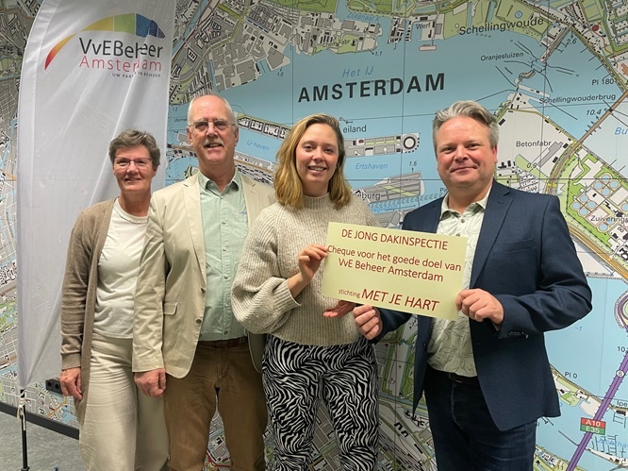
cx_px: 314
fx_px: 472
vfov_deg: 53.0
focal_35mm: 26
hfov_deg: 67.3
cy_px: 236
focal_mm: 4.2
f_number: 1.6
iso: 80
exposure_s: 1/50
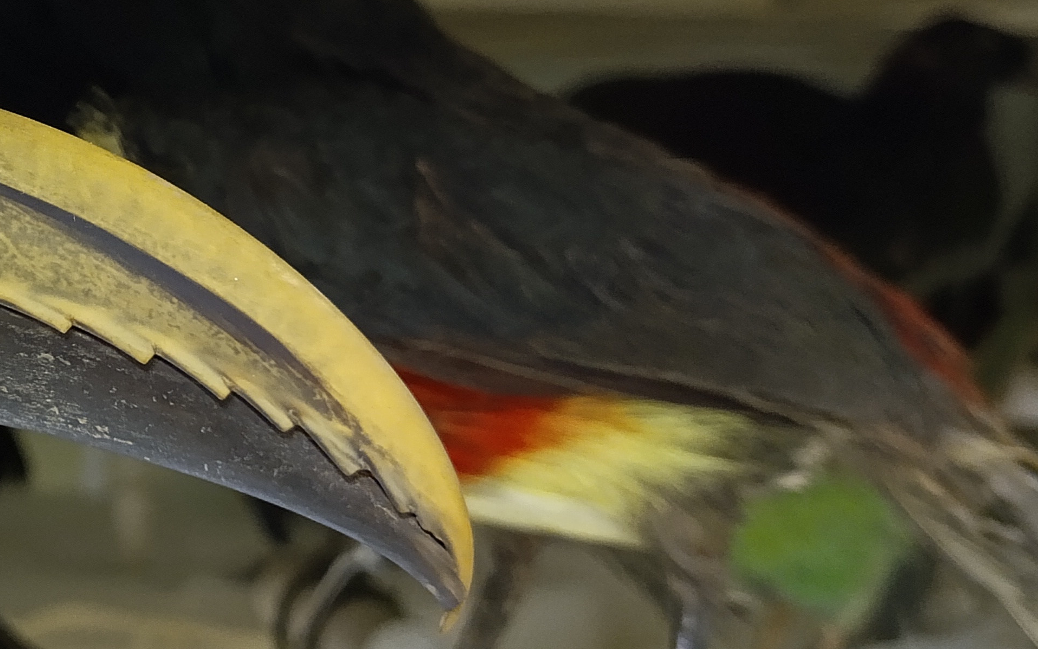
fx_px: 1811
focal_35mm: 64
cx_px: -84
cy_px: 157
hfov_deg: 29.1
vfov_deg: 20.2
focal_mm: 4.71
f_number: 1.7
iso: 1250
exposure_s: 1/25
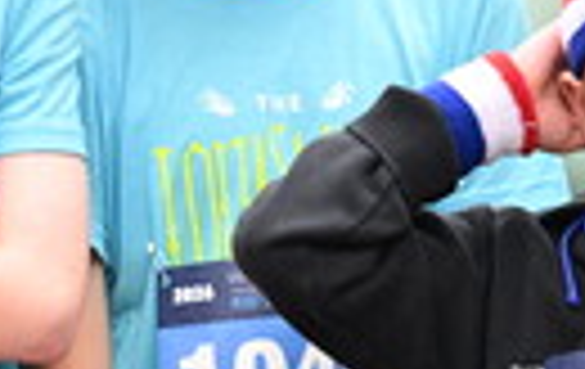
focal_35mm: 623
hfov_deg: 3.4
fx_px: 9958
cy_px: 43
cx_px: 54
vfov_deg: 2.1
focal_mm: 145
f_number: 2.8
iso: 6400
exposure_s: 1/3200
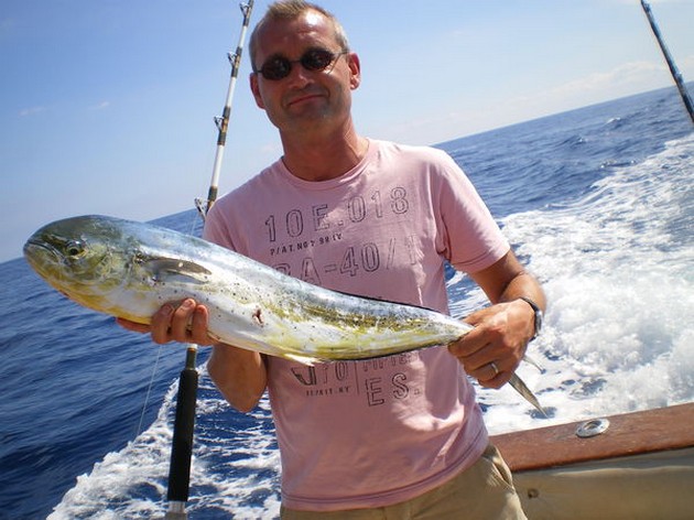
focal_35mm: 36
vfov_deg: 39.6
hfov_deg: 51.4
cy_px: 260
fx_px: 721
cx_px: 347
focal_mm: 6.3
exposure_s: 1/500
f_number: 4.6
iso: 50
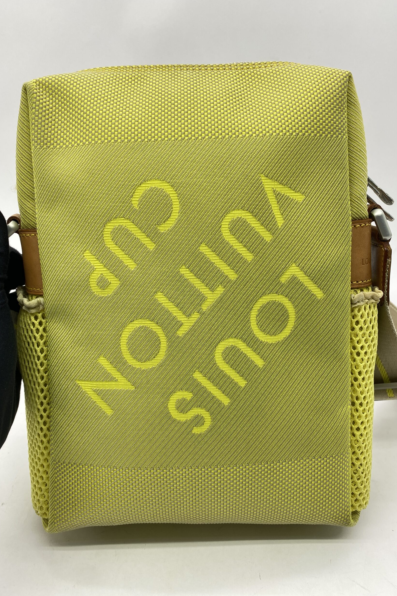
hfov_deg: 46.4
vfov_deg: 65.5
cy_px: 296
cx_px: 193
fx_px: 463
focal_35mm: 28
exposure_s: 1/100
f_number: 1.8
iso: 32
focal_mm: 4.25
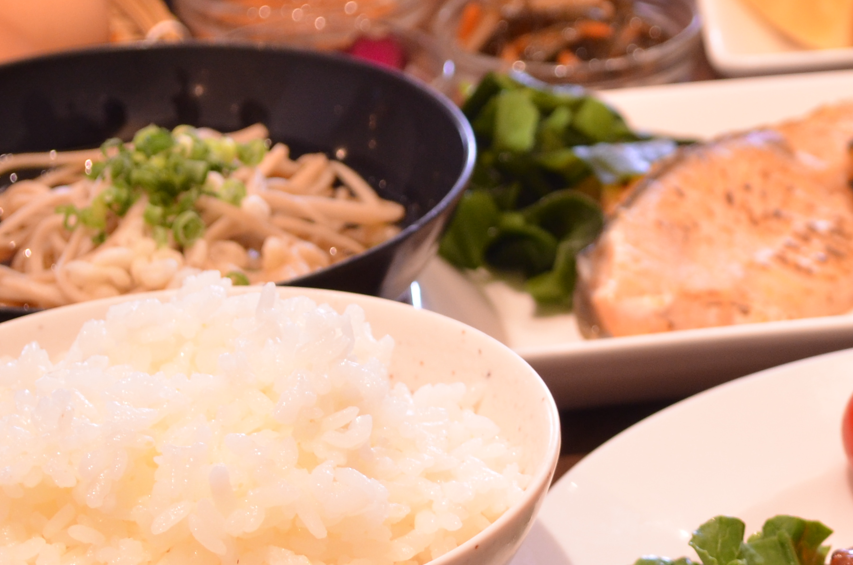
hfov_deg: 10.7
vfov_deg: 7.2
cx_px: 1017
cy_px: 399
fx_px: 4492
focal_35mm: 190
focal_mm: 46
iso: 400
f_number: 5.6
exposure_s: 1/13
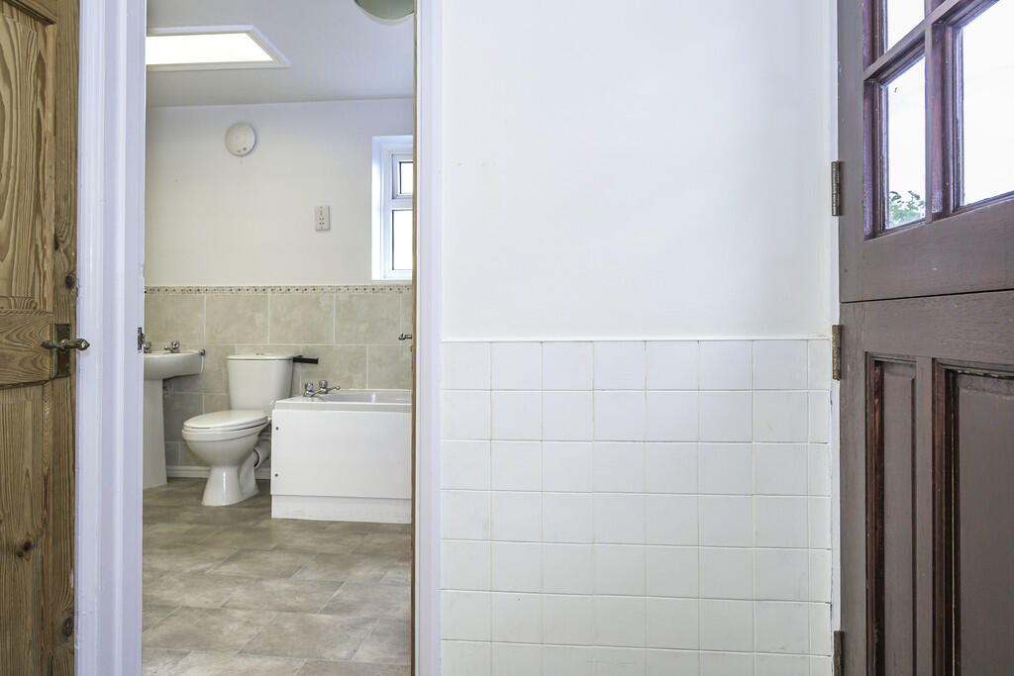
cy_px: 338
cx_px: 507
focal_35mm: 20
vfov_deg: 60.7
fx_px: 577
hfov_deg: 82.6
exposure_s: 1/125
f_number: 7.1
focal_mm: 20.5
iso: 320
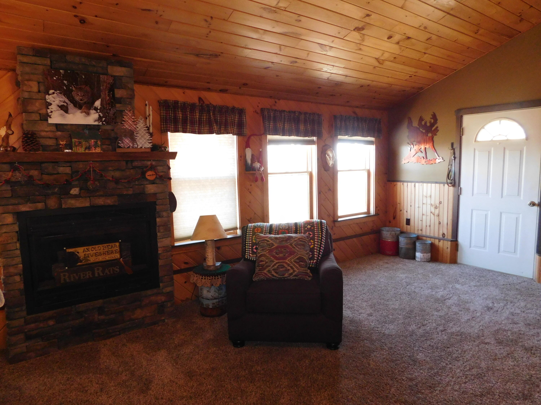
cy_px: 202
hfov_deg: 73.9
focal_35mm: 23
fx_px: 359
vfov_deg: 58.9
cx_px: 270
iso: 400
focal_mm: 4
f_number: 3
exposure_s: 1/30
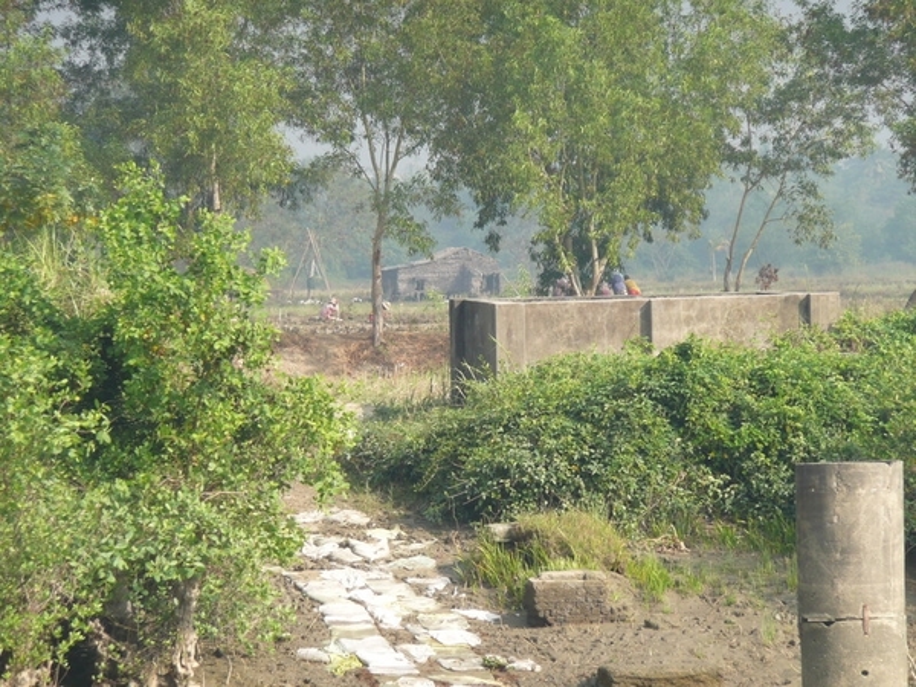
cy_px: 344
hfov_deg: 8.7
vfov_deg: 6.5
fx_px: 6033
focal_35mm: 228
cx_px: 458
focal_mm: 37.5
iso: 100
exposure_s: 1/250
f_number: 4.9
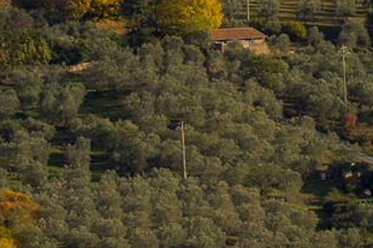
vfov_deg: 0.8
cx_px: -295
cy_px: -602
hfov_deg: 1.2
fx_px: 18371
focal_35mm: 1775
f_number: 10
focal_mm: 229
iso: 200
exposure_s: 1/800
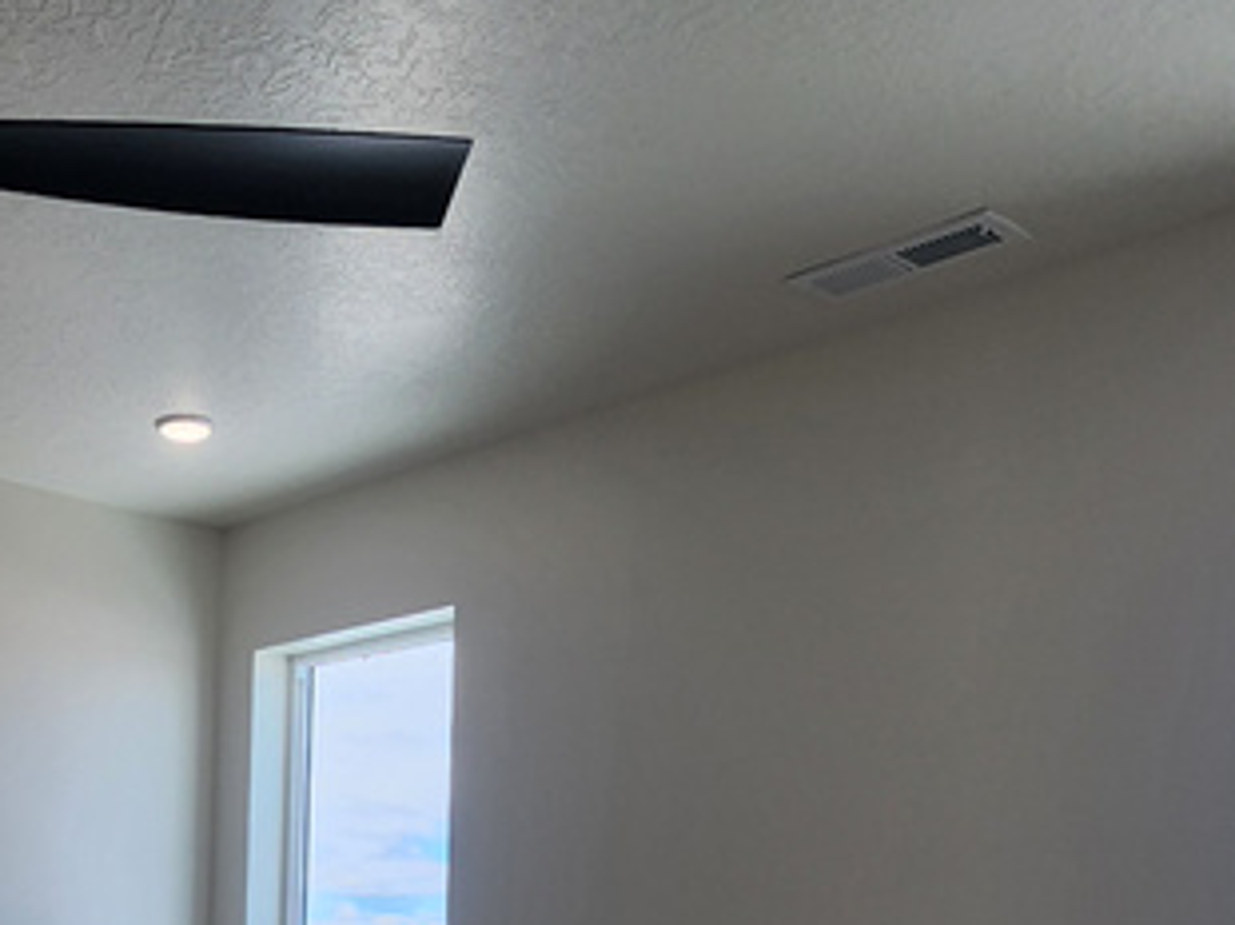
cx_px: 179
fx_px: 1533
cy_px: 1045
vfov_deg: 29.8
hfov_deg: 41.2
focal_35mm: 43
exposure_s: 1/338
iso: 50
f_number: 2.2
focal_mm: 2.2
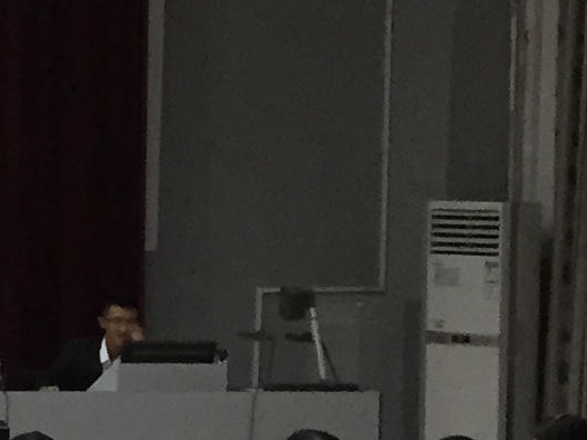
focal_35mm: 180
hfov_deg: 9.8
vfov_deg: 8.2
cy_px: 249
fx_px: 3051
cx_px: -797
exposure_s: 1/33
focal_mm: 4.15
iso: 160
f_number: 2.2
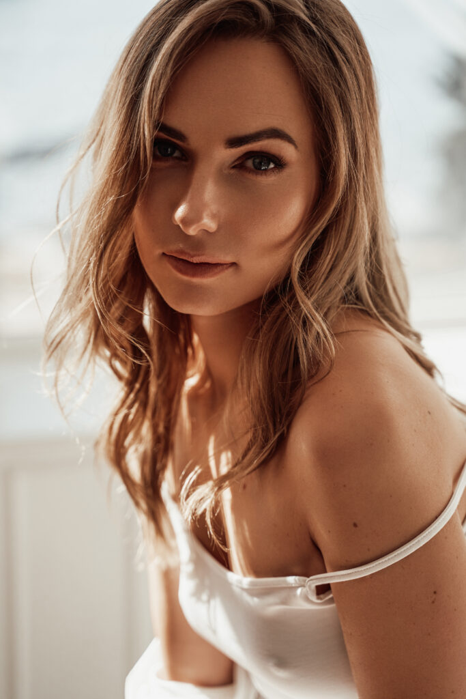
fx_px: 1456
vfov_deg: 27.0
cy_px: 350
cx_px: 233
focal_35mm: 75
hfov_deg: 18.2
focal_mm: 75
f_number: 3.2
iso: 160
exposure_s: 1/800
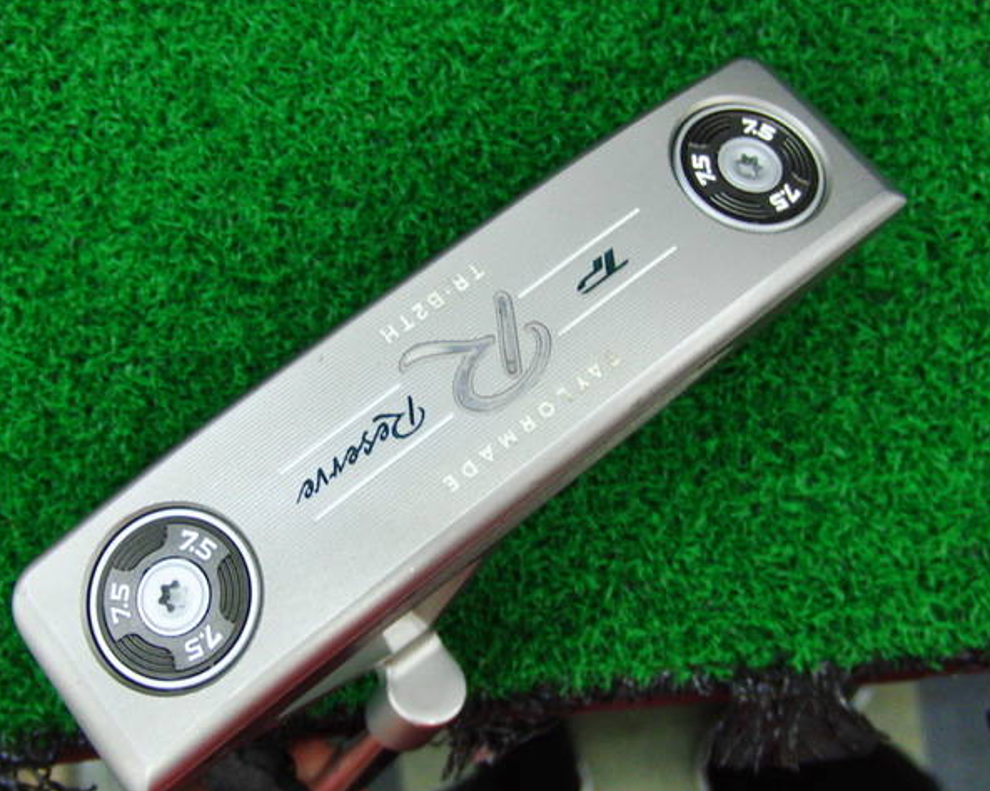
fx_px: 1142
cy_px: 394
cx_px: 466
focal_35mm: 39
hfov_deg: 46.8
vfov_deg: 38.2
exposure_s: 1/60
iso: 400
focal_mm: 6.42
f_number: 3.6
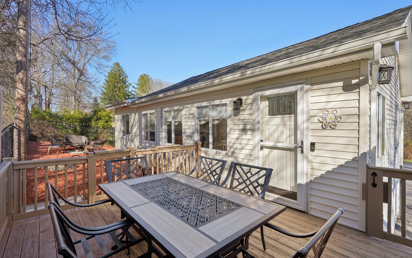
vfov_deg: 68.0
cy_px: 125
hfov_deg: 94.4
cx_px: 207
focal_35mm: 17
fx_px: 191
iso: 100
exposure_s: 1/160
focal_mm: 16
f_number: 8
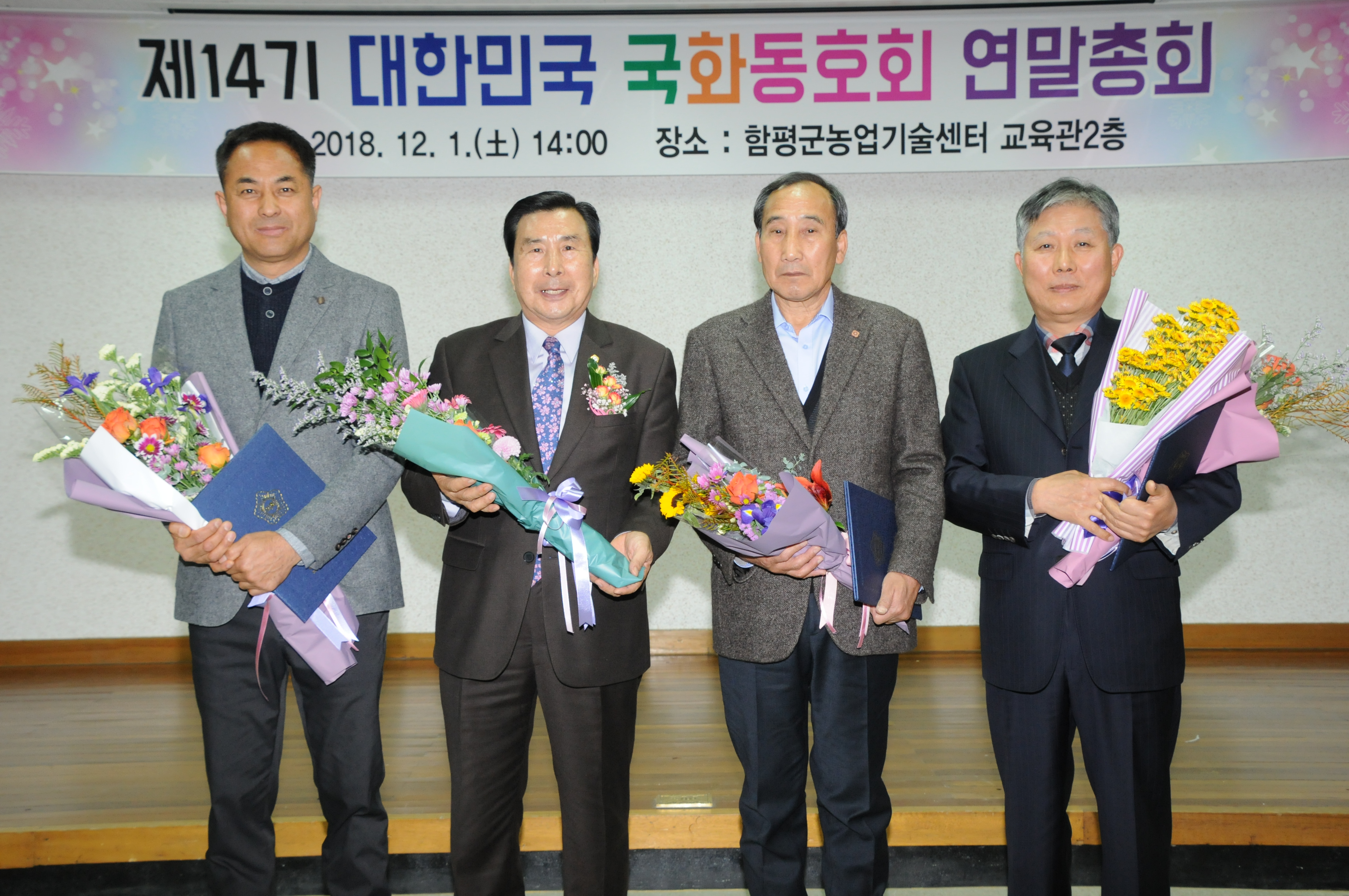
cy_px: 448
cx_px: 674
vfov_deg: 31.8
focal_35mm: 42
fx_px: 1572
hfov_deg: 46.4
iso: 1000
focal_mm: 28
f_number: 7.1
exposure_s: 1/60
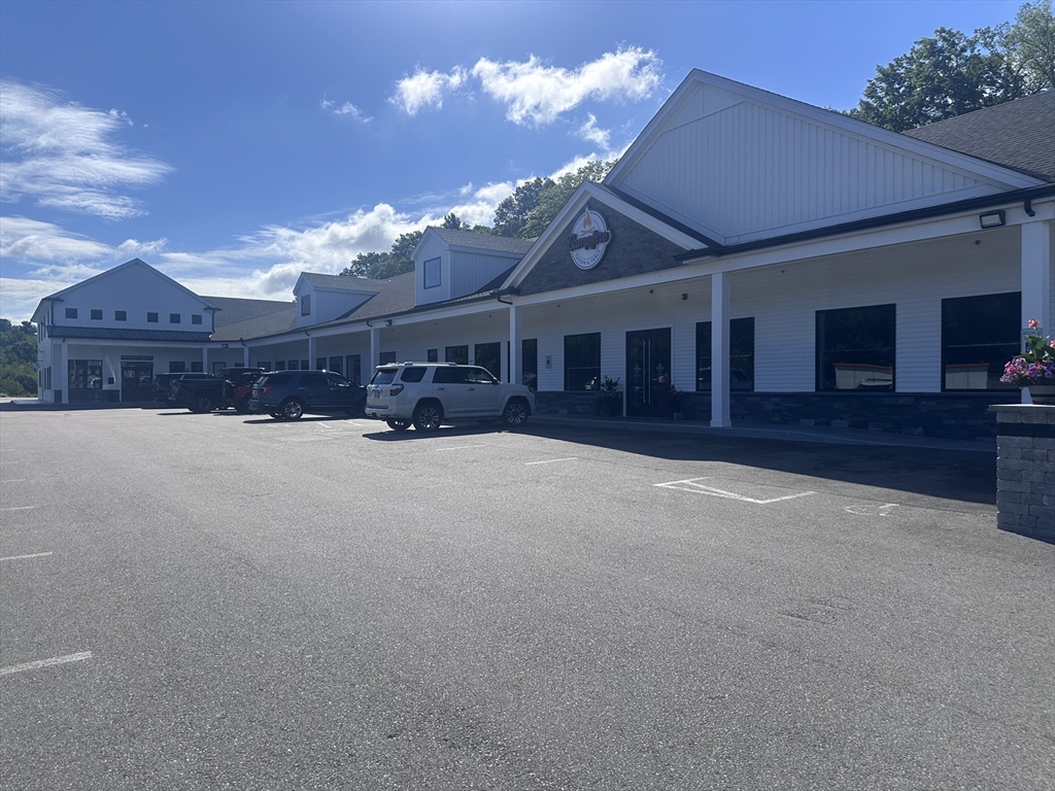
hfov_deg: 71.6
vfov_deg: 56.8
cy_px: 396
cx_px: 528
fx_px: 731
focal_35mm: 24
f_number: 1.78
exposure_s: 1/7576
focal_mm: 6.86
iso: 80
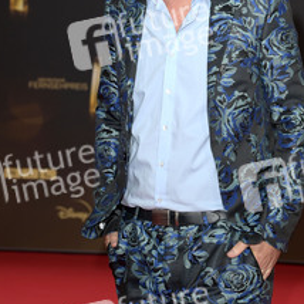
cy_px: 108
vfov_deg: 12.0
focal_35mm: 146
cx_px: 182
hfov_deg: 12.0
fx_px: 1451
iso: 1000
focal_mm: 92
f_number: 5
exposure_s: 1/250
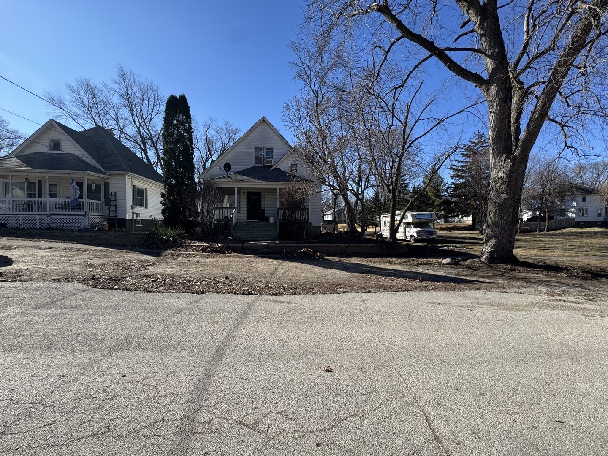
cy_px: 228
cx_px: 304
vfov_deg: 85.7
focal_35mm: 14
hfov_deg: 102.1
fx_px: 246
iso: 40
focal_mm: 2.22
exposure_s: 1/1078
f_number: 2.2
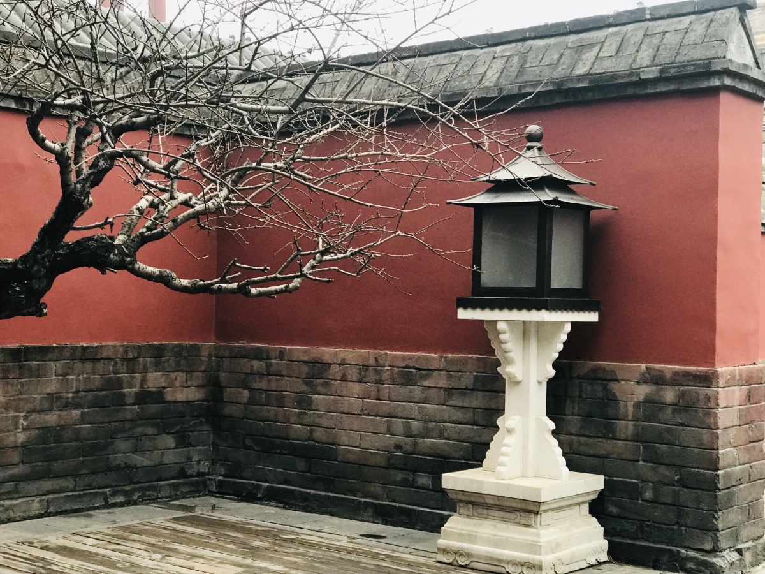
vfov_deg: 25.7
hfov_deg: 33.8
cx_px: 382
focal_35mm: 57
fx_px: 1260
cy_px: 287
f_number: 2.8
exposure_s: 1/50
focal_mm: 6.6
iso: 50
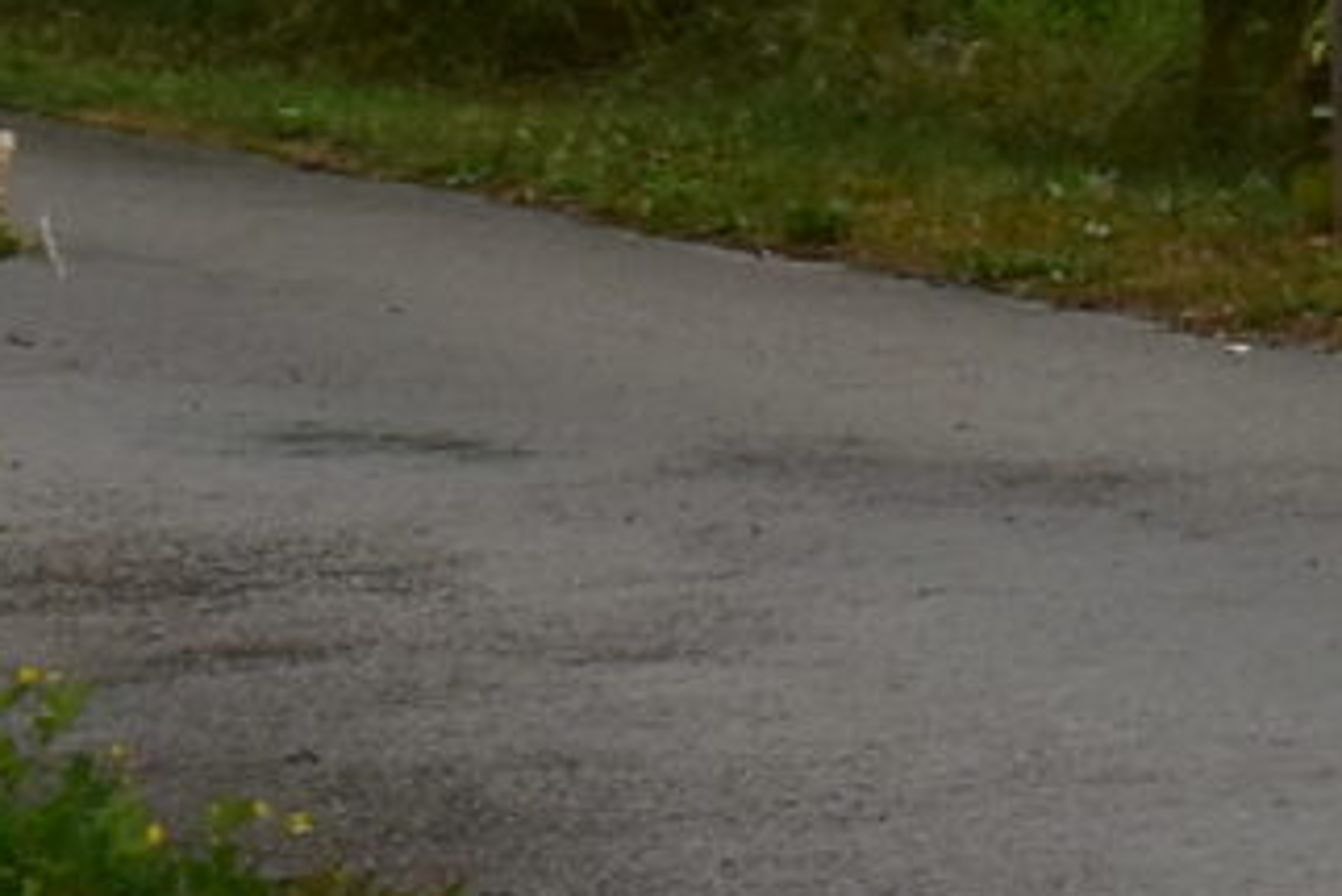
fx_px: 11561
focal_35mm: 310
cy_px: -258
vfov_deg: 4.4
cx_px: 5314
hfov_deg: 5.7
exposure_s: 1/100
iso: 400
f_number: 9
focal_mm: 26
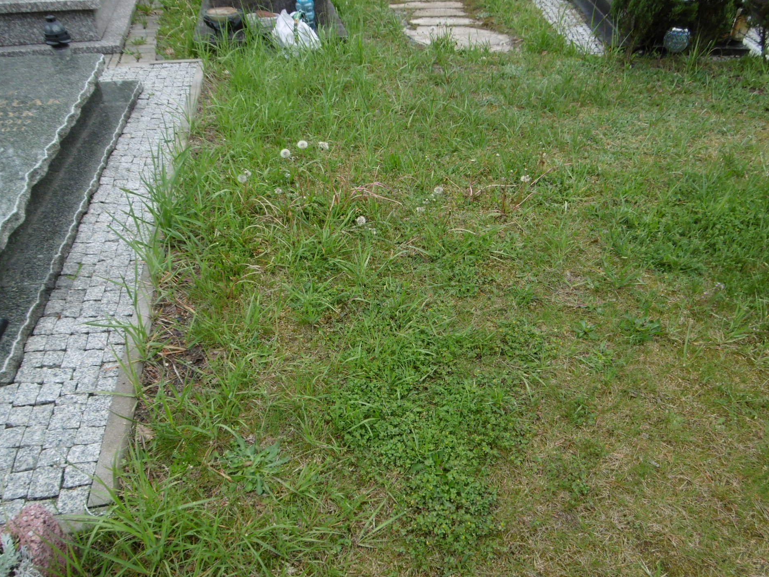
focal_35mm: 26
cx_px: 408
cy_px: 284
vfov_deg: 53.1
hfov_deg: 67.2
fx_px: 578
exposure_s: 1/200
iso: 100
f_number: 3.1
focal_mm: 4.3
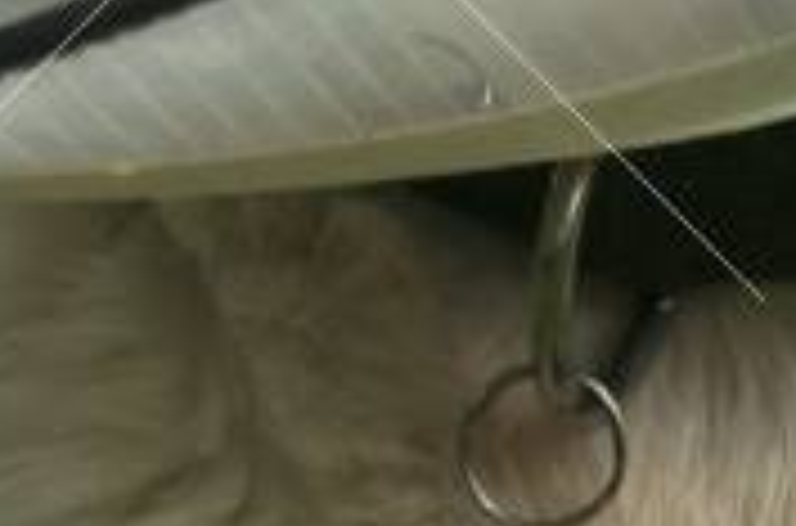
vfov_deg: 0.8
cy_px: -1158
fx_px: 38922
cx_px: 279
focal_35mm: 1765
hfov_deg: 1.2
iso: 250
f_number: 8
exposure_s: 1/125
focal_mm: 160
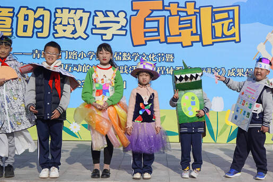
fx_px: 417
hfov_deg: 35.7
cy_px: 90
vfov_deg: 24.6
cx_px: 194
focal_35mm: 55
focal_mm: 33
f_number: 4.5
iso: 100
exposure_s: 1/2000
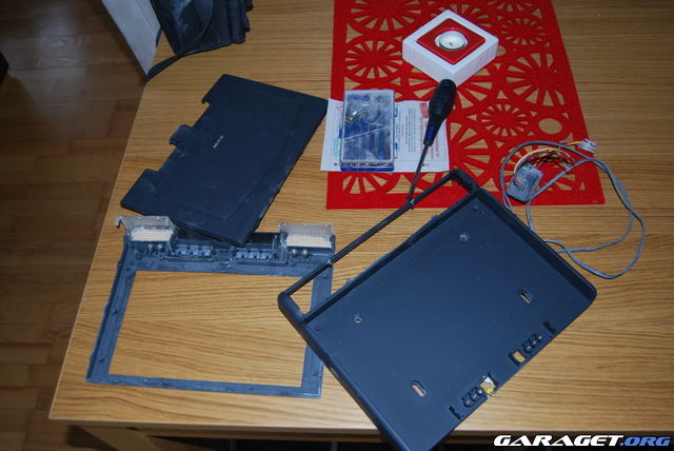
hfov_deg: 57.2
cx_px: 337
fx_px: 618
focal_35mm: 33
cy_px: 226
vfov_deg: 40.0
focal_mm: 22
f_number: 3.8
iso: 200
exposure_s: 1/60
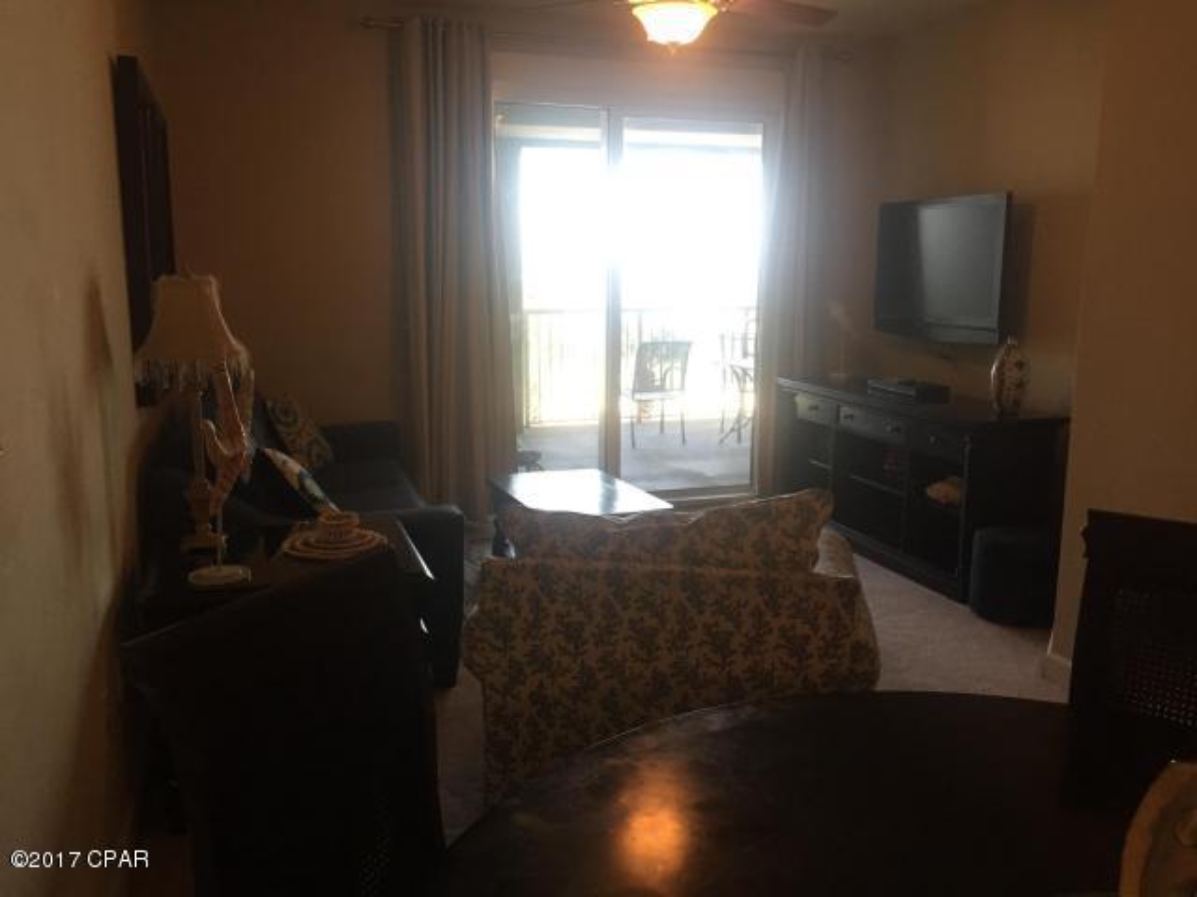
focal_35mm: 29
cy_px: 448
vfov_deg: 48.2
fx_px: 1003
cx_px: 598
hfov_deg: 61.7
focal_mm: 4.15
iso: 50
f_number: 2.2
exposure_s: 1/30
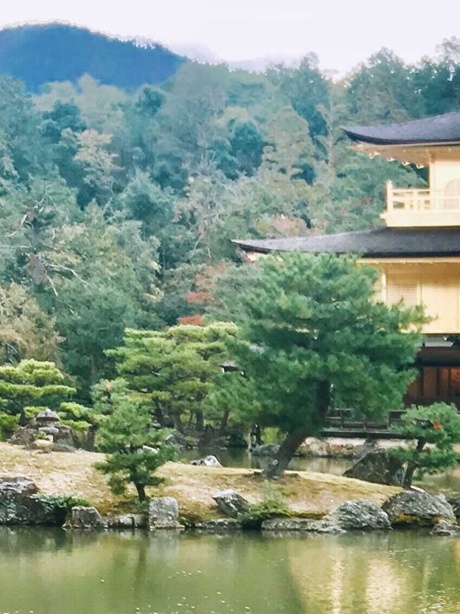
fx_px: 1825
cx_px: 723
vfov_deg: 18.6
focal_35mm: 103
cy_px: 602
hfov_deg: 13.4
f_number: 2.2
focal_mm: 4.15
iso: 25
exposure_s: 1/120
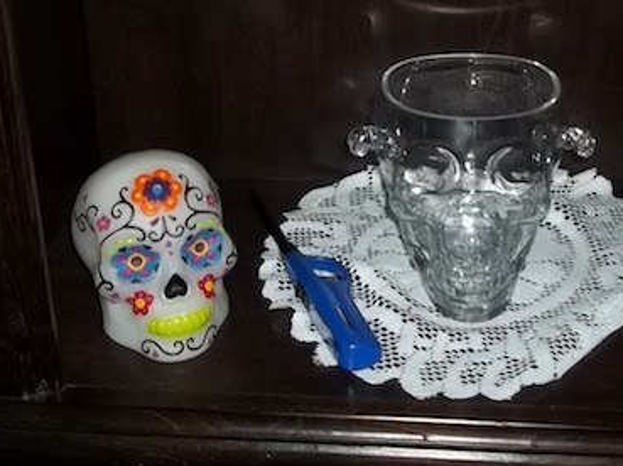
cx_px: 393
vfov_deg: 27.5
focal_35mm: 52
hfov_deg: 36.6
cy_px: 109
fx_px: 935
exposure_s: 1/30
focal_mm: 5.7
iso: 64
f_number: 2.9
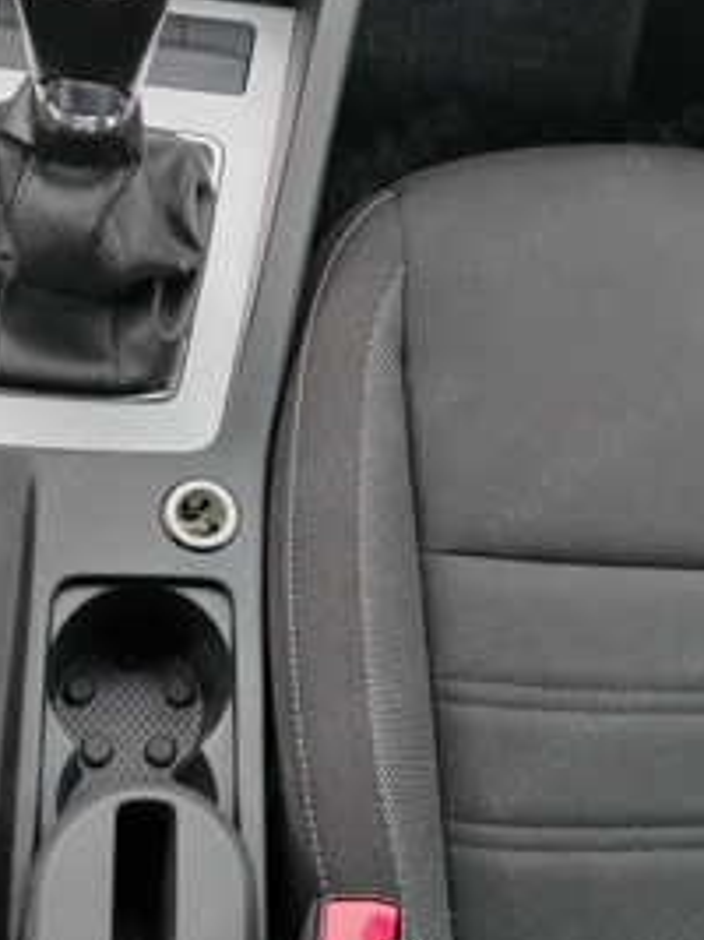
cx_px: 225
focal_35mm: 36
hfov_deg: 39.1
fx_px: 977
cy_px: 514
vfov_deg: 51.3
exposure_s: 1/25
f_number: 1.75
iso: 1123
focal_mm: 5.25
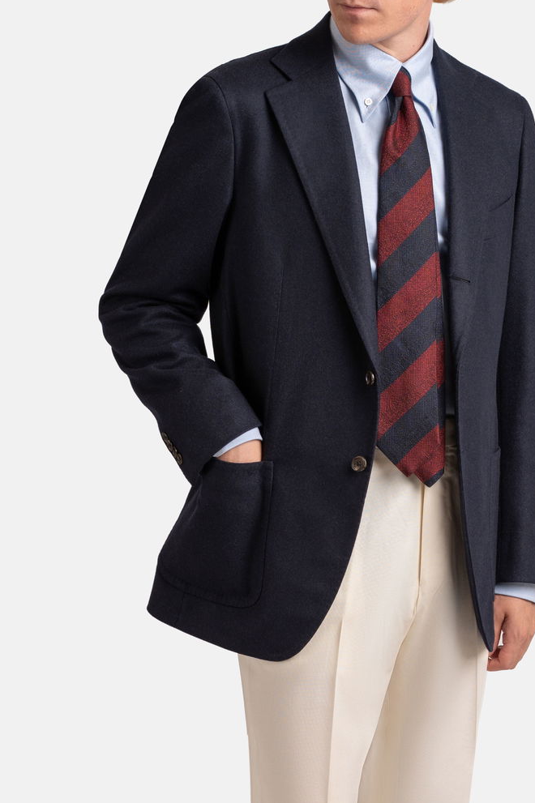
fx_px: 3837
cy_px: 562
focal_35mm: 172
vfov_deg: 11.9
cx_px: 352
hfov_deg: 8.0
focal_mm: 71
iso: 100
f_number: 8
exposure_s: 1/125
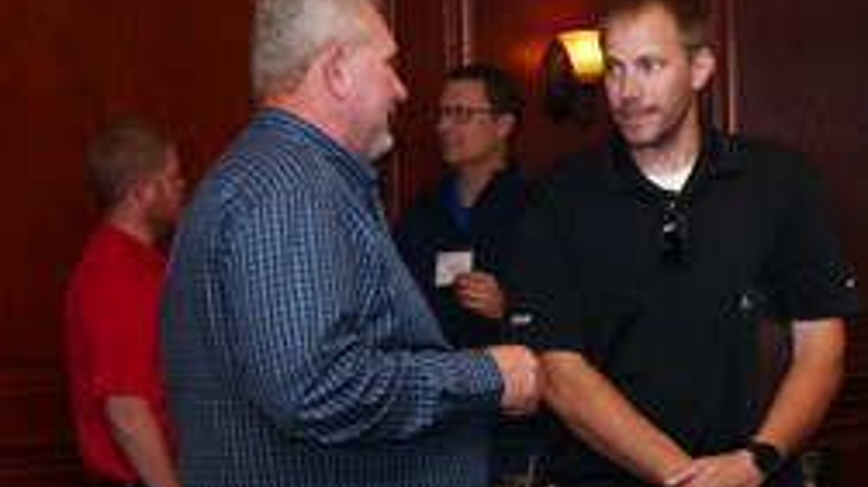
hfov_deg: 17.4
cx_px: 467
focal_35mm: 123
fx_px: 2830
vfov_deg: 9.8
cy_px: 330
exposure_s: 1/125
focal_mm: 14.5
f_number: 2.8
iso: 200
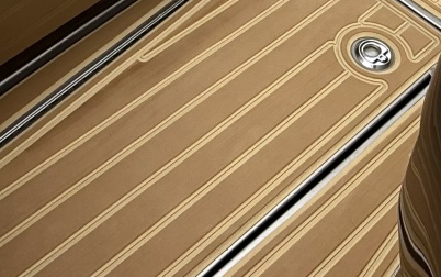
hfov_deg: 34.2
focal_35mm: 59
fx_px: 710
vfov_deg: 19.6
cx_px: 150
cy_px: -120
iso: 50
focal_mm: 2.22
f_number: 2.2
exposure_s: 1/1068
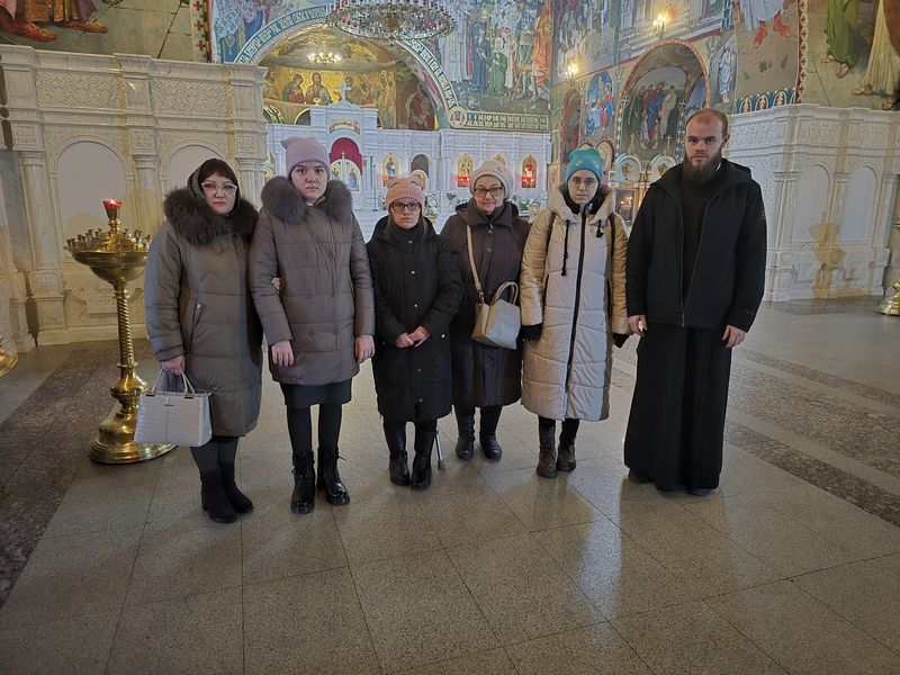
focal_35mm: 23
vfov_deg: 58.9
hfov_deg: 73.9
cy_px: 338
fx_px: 598
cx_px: 450
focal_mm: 6.3
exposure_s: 1/15
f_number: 1.7
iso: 2000
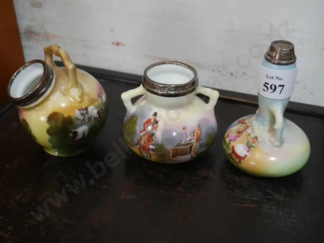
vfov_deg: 30.3
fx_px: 449
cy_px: 122
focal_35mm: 48
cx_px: 162
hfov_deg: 39.6
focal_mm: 24
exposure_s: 1/60
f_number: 5.2
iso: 500
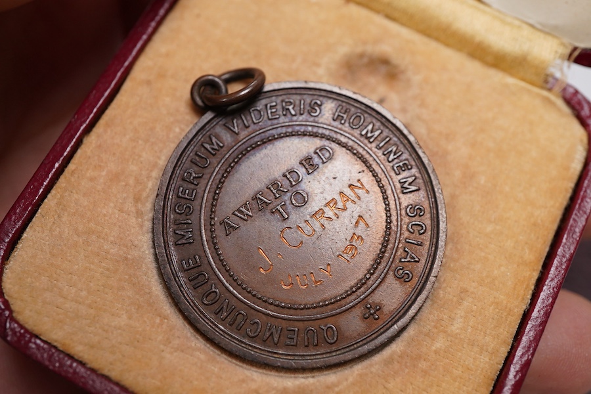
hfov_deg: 43.6
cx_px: 296
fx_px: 739
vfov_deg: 29.9
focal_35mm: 45
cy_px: 197
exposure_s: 1/125
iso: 1250
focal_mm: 30
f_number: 9
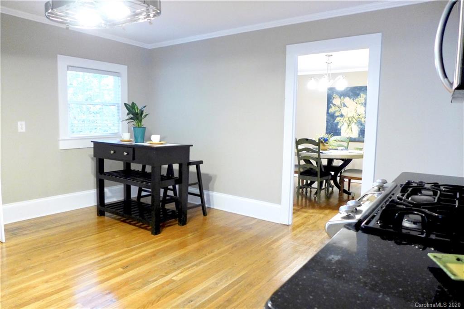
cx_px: 232
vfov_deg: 53.1
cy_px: 154
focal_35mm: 24
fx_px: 309
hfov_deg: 73.8
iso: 400
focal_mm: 4.7
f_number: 1.4
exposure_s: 1/60
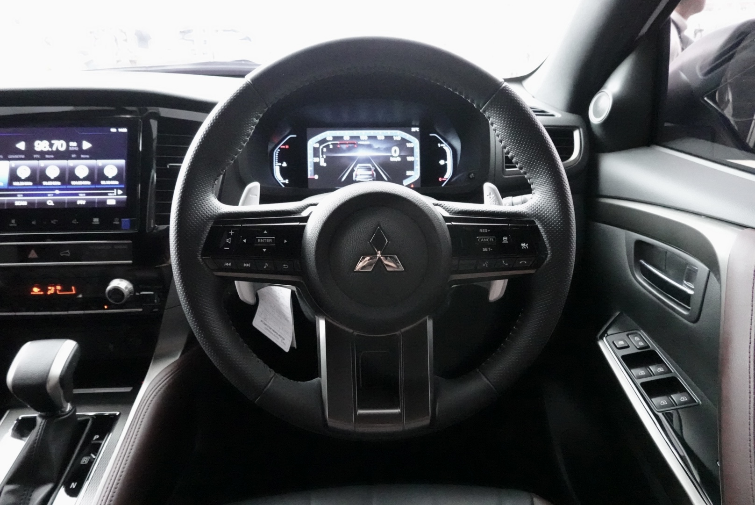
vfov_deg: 53.2
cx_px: 378
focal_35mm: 24
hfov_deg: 73.7
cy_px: 252
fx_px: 504
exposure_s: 1/100
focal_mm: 9
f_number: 2.8
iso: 6400
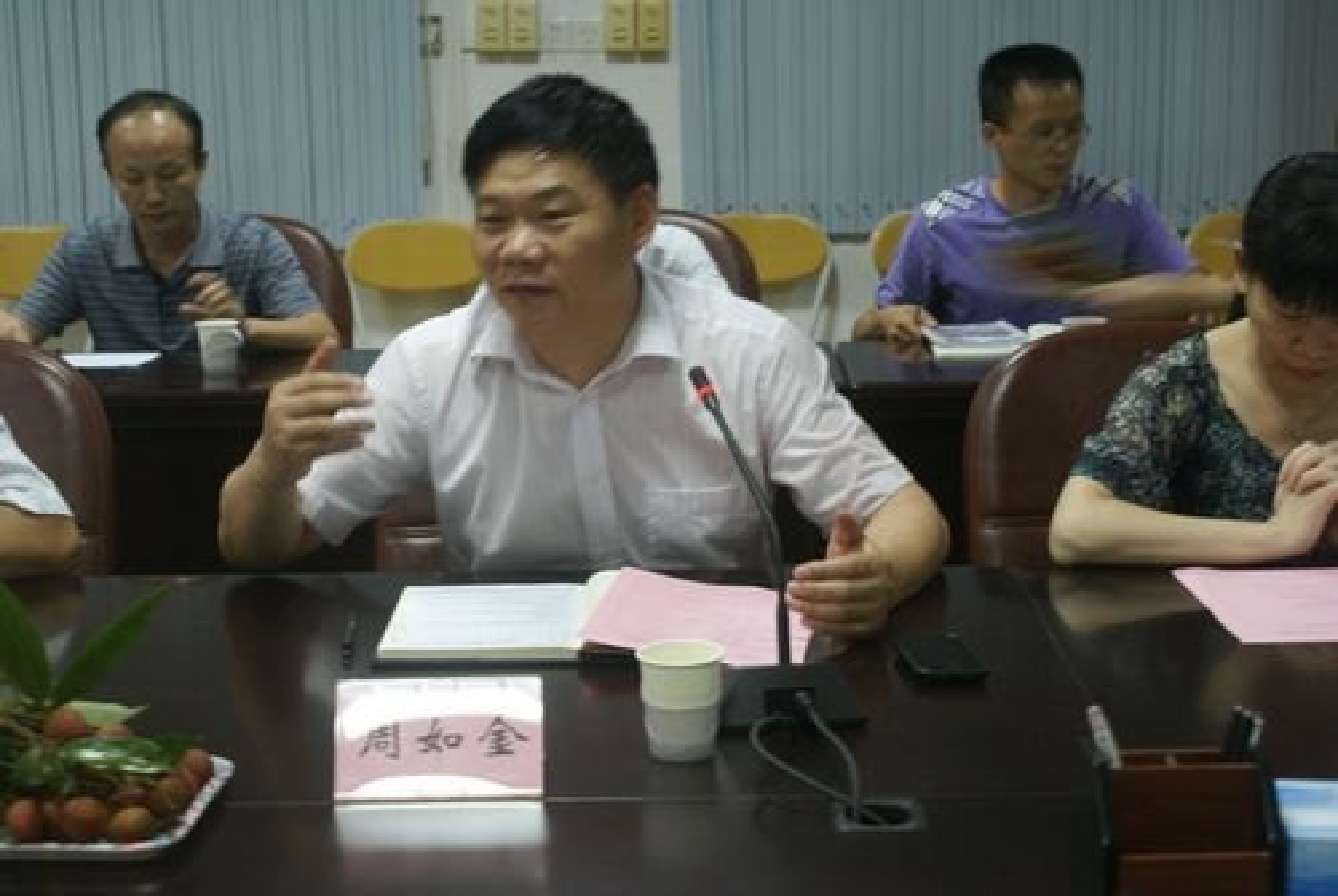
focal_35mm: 60
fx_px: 2233
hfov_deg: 33.4
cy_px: 448
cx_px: 669
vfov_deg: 22.7
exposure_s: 1/10
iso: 400
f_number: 5.6
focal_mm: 40
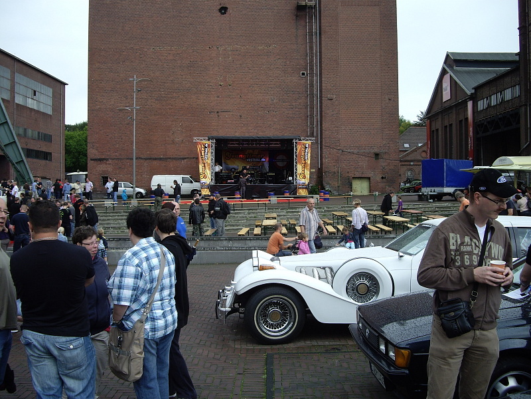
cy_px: 200
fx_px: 583
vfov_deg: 37.7
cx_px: 266
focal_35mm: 38
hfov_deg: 49.0
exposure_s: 1/200
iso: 100
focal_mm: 7.9
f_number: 2.8
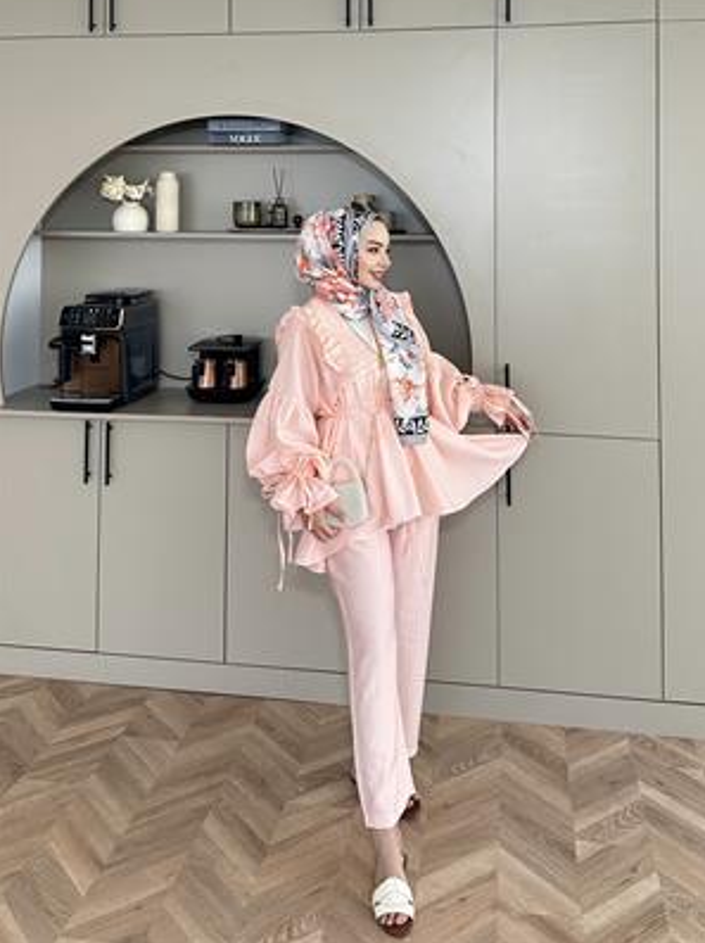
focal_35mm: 25
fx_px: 680
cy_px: 455
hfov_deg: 54.8
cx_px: 363
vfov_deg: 69.4
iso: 125
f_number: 1.78
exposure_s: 1/121
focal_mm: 6.86
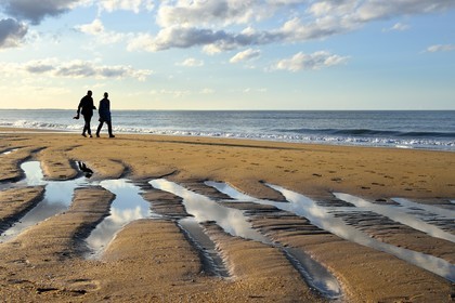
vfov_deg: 27.0
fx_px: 632
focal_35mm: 50
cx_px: 228
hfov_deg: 39.6
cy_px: 152
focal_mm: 50
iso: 200
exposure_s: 1/400
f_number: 9
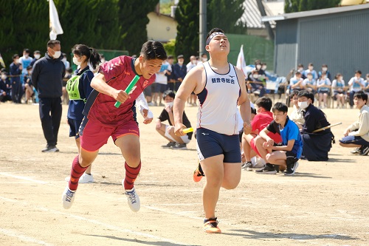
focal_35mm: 206
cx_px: 184
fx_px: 2111
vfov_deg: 6.7
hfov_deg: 10.0
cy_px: 123
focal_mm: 137
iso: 640
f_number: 6.4
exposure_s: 1/1000
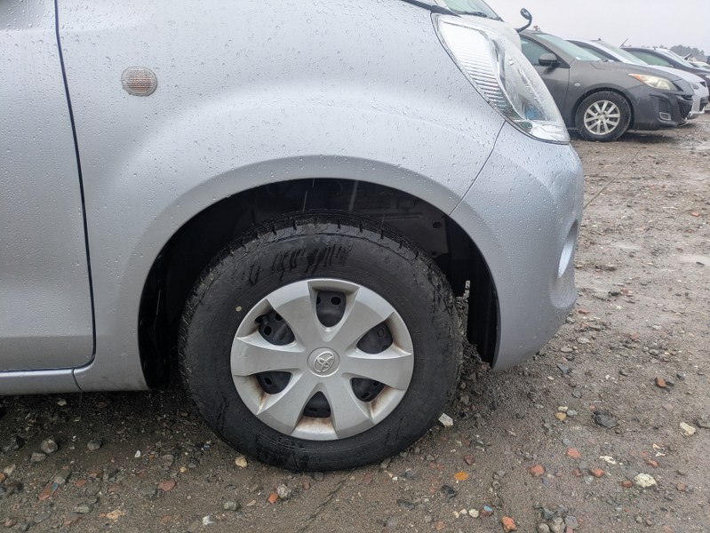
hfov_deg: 69.4
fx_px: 513
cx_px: 355
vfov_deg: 54.9
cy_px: 266
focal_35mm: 25
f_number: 1.89
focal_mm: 5.43
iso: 96
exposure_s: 1/257
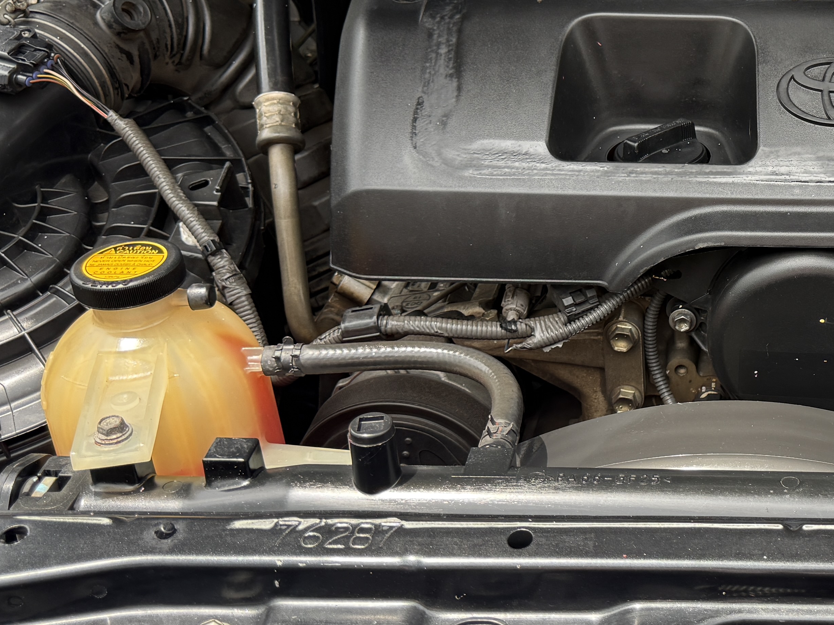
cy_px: 239
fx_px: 1349
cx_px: 798
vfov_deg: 26.0
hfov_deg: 32.1
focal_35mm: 56
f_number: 1.78
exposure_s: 1/920
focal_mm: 6.76
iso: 100
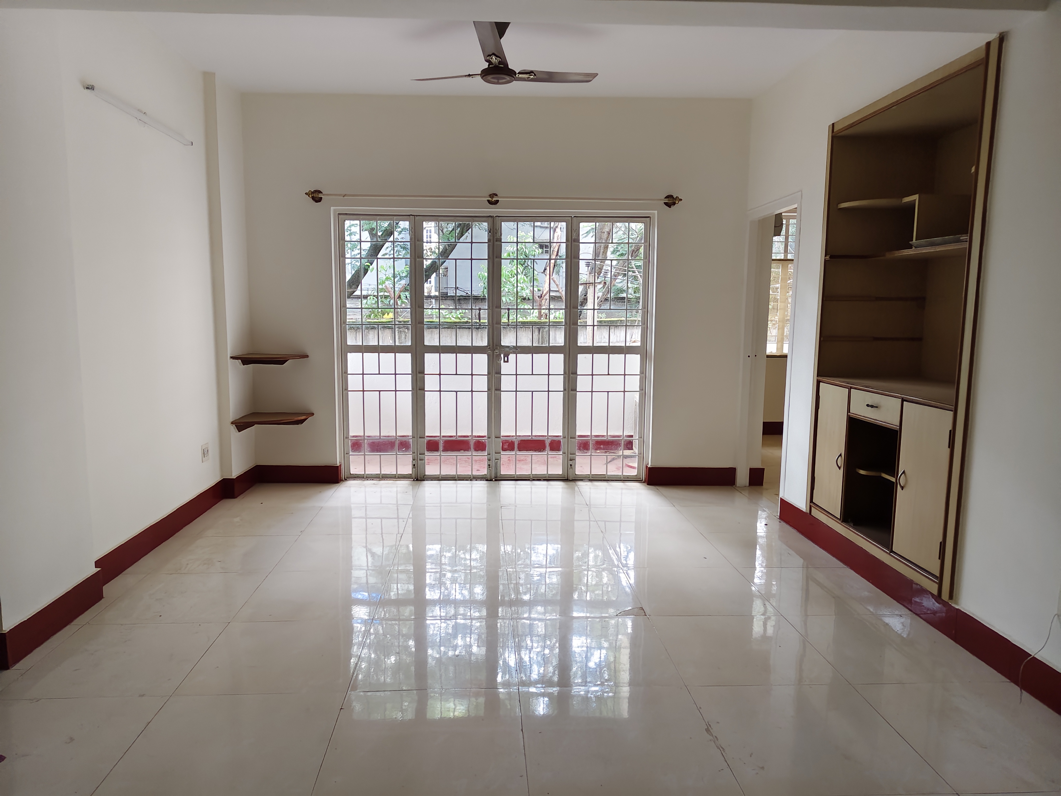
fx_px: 736
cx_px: 530
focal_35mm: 24
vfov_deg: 56.8
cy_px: 398
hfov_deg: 71.6
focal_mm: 5.56
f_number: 1.88
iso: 427
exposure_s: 1/100
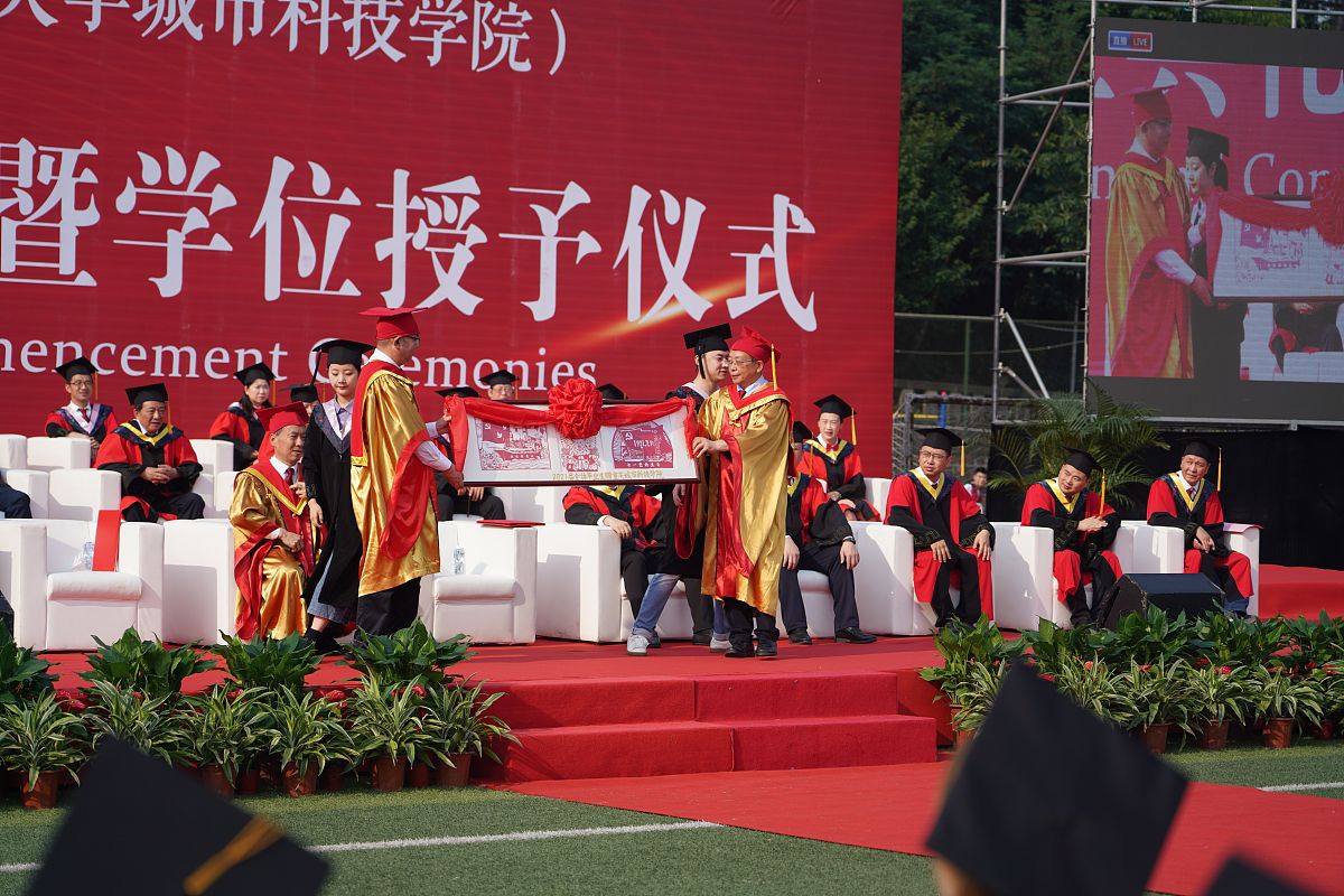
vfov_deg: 14.4
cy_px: 448
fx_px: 3546
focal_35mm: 95
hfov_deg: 21.5
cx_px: 672
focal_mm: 95
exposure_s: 1/800
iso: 100
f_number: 4
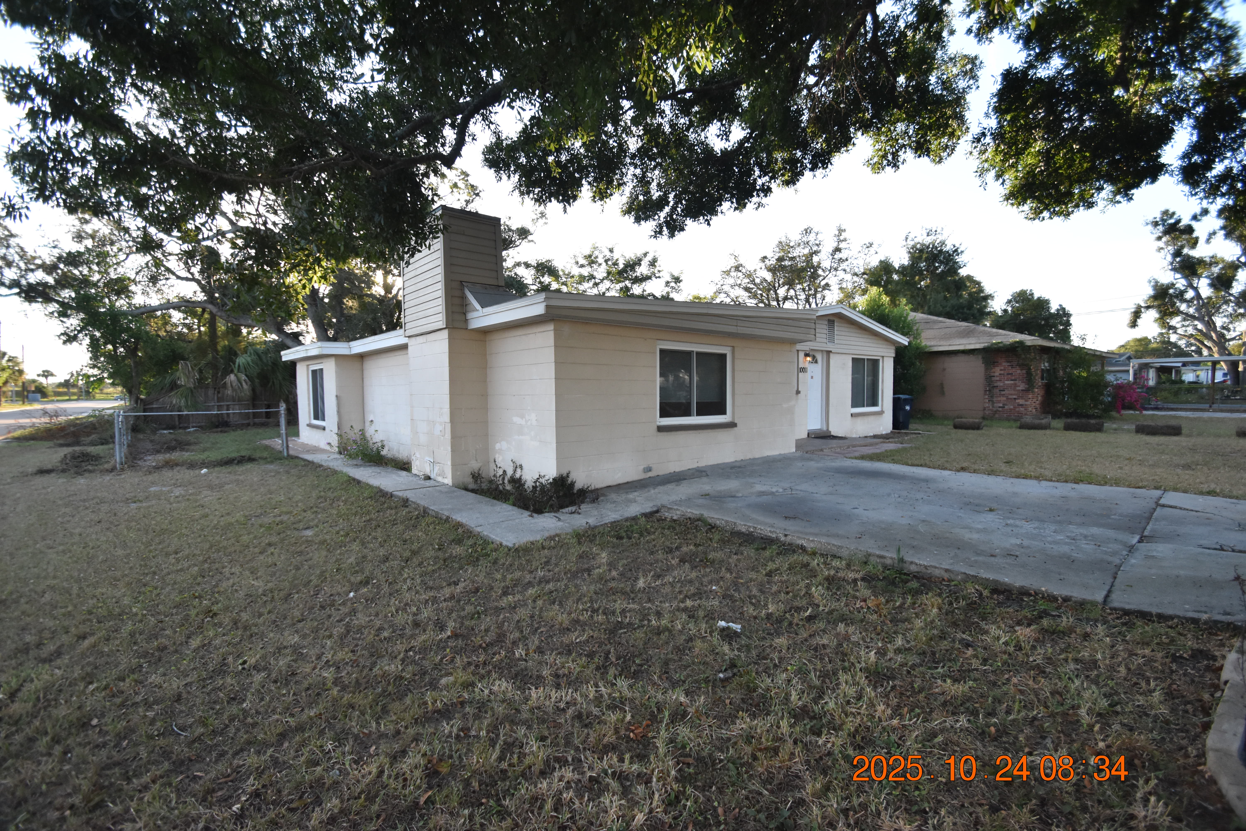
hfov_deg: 100.4
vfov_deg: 77.3
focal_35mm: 15
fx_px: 519
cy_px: 416
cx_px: 623
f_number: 3.5
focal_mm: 10
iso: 800
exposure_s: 1/1500
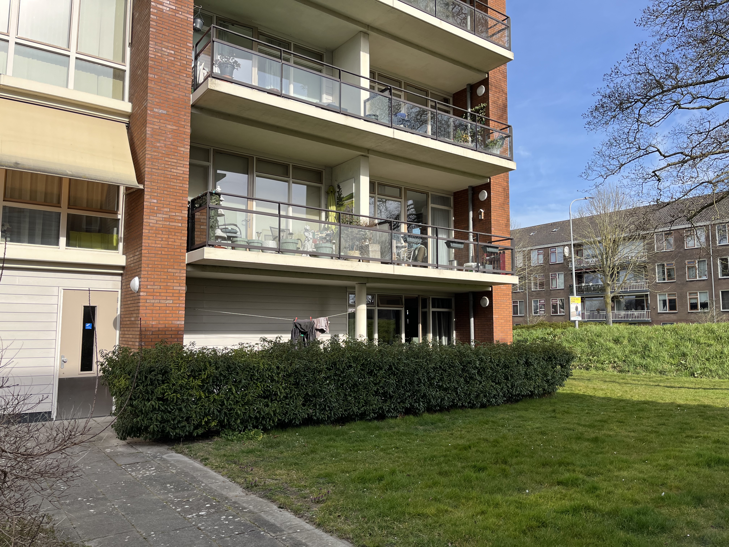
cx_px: 364
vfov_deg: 53.1
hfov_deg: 67.3
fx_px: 548
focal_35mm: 26
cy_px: 274
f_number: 1.6
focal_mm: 5.1
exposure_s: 1/1957
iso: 50
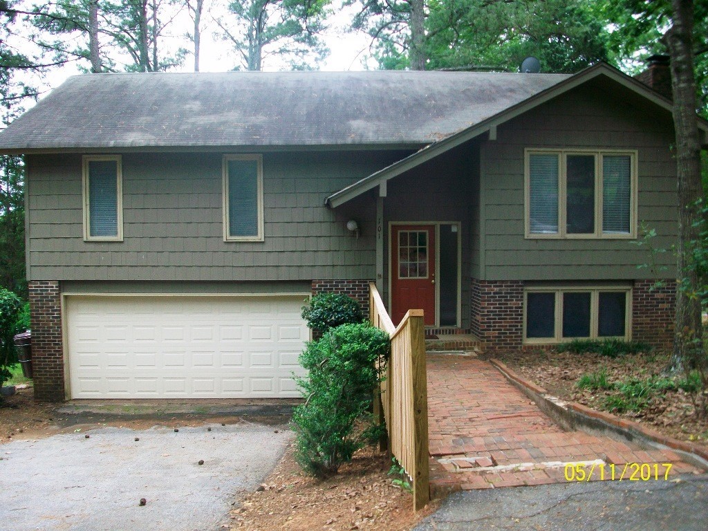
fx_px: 654
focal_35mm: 32
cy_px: 266
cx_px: 354
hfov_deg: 56.8
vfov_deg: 44.2
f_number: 2.8
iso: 64
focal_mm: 5.7
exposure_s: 1/160
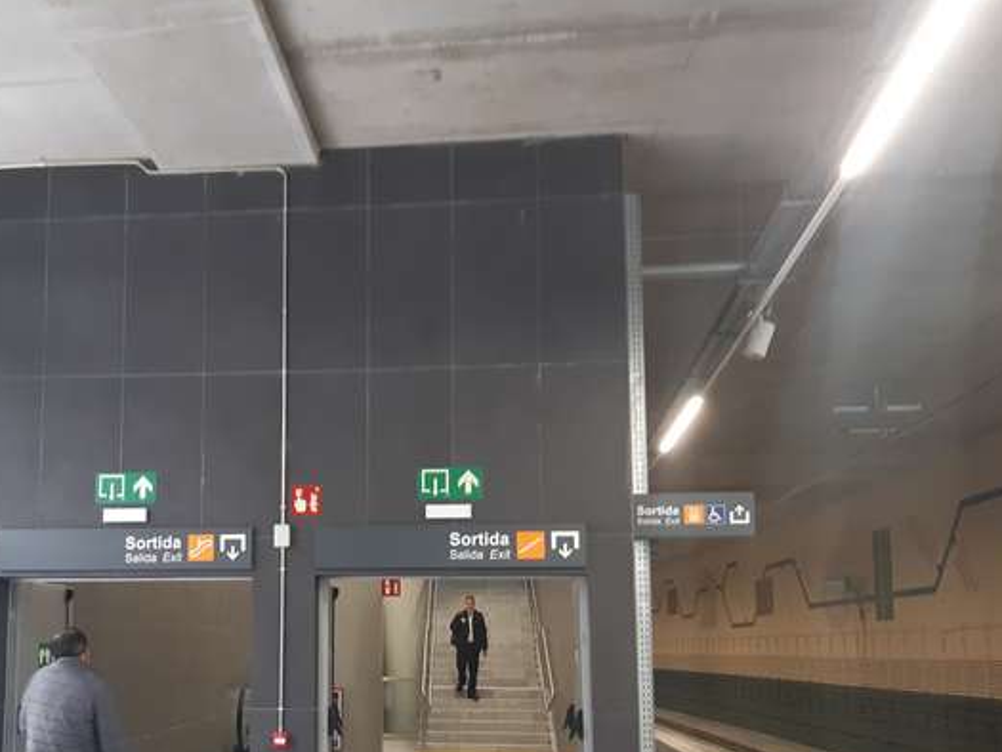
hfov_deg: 48.3
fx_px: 1100
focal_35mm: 38
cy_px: 531
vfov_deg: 37.1
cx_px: 353
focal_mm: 3.92
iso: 160
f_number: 1.7
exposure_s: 1/50
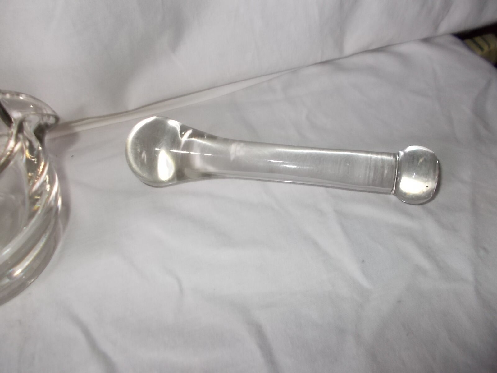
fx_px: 373
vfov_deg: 53.1
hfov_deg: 67.3
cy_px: 186
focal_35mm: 26
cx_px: 248
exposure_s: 1/25
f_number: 3.2
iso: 200
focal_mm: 4.6
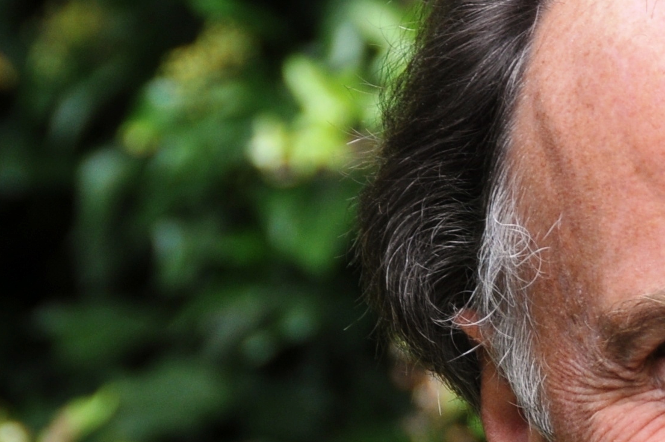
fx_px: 12030
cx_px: 759
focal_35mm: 652
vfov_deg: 2.1
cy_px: 373
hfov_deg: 3.2
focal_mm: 112
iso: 200
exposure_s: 1/200
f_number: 7.1
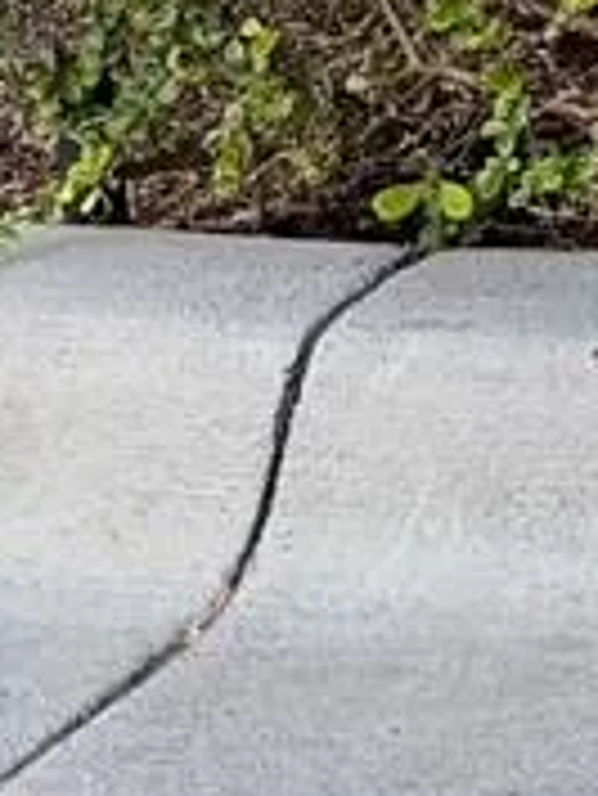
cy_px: -1605
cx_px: 2558
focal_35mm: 217
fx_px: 4992
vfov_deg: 7.9
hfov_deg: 5.7
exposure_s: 1/521
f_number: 1.78
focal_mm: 6.76
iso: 100
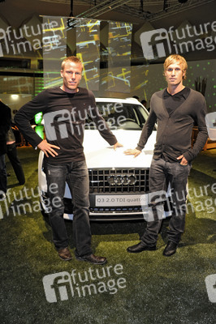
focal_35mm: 28
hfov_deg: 46.3
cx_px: 108
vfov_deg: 65.5
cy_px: 162
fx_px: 252
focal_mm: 28
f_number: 5.6
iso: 1600
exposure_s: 1/30
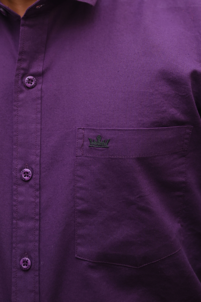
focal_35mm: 50
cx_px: 100
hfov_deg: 27.0
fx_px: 418
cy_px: 151
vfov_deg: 39.6
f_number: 2.2
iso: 200
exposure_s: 1/200
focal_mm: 50
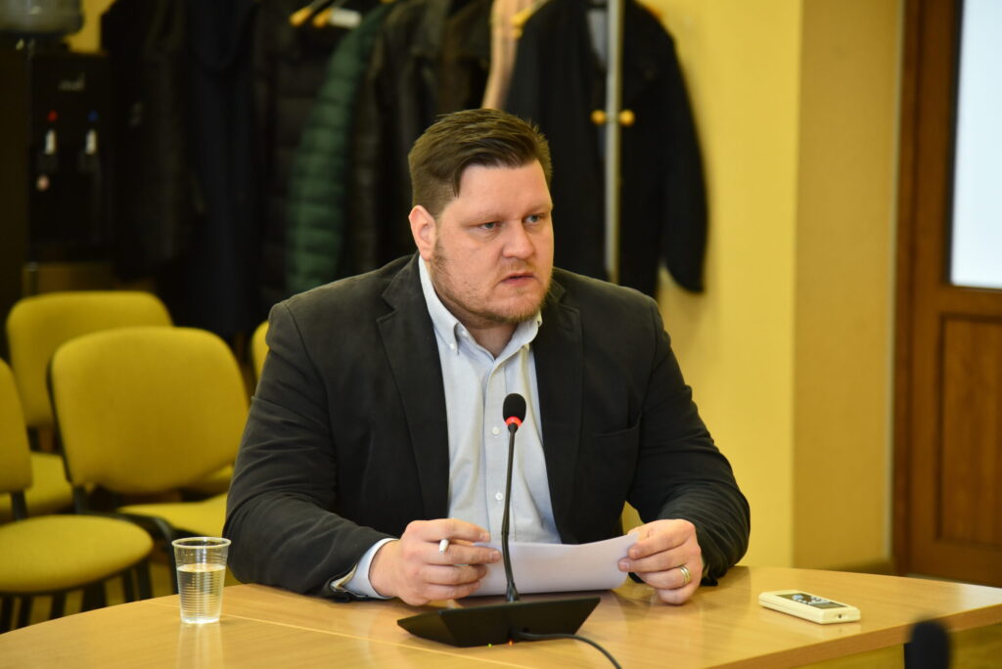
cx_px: 501
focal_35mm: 120
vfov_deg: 11.4
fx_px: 3342
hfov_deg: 17.1
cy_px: 334
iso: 1600
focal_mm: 120
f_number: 4
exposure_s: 1/125
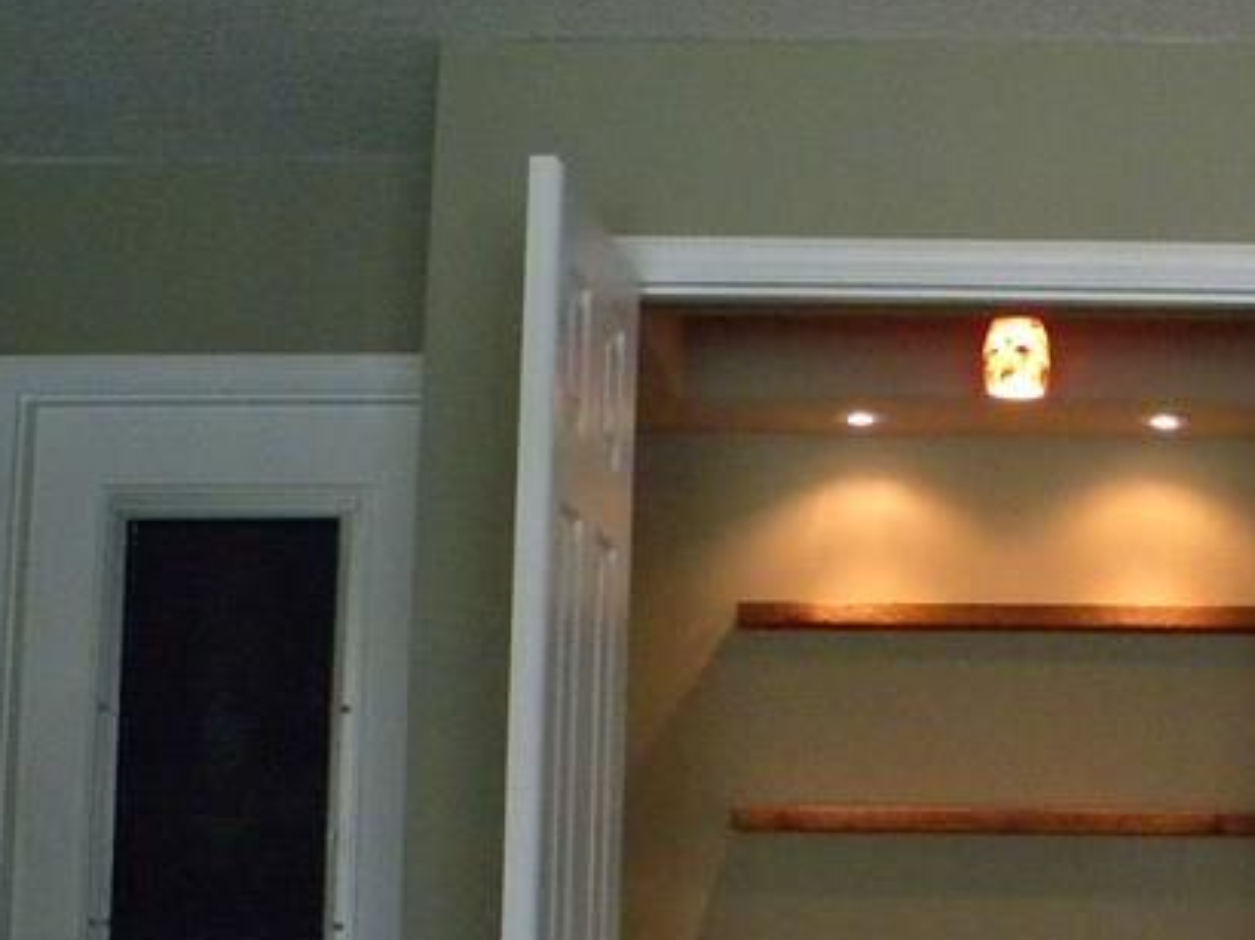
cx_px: 1044
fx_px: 2536
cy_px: 765
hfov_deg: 27.1
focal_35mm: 70
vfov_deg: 20.7
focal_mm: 5.1
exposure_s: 1/123
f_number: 3.5
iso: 631
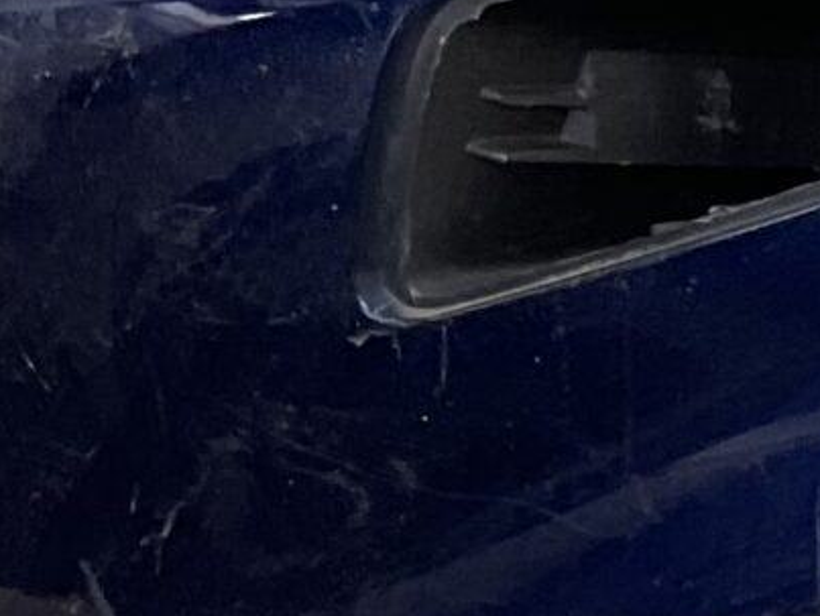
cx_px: 1754
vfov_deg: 8.1
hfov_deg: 9.8
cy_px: 405
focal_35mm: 184
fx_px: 4363
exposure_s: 1/100
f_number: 1.8
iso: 25
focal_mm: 3
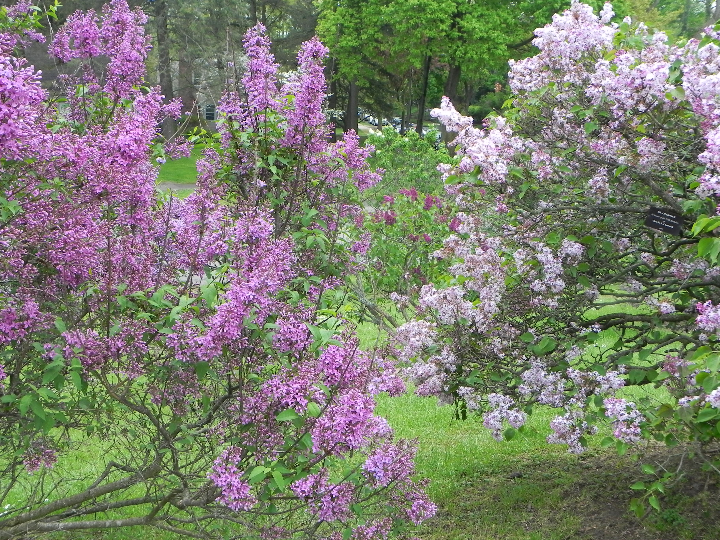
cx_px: 360
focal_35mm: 41
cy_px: 270
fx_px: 853
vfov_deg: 35.1
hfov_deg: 45.8
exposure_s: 1/175
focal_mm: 7.3
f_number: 5
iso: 160
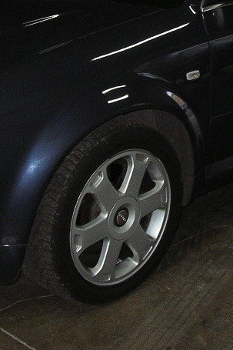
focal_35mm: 89
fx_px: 865
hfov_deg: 15.3
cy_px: 60
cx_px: 125
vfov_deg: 22.5
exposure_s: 1/60
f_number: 2.9
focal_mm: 5.8
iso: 125
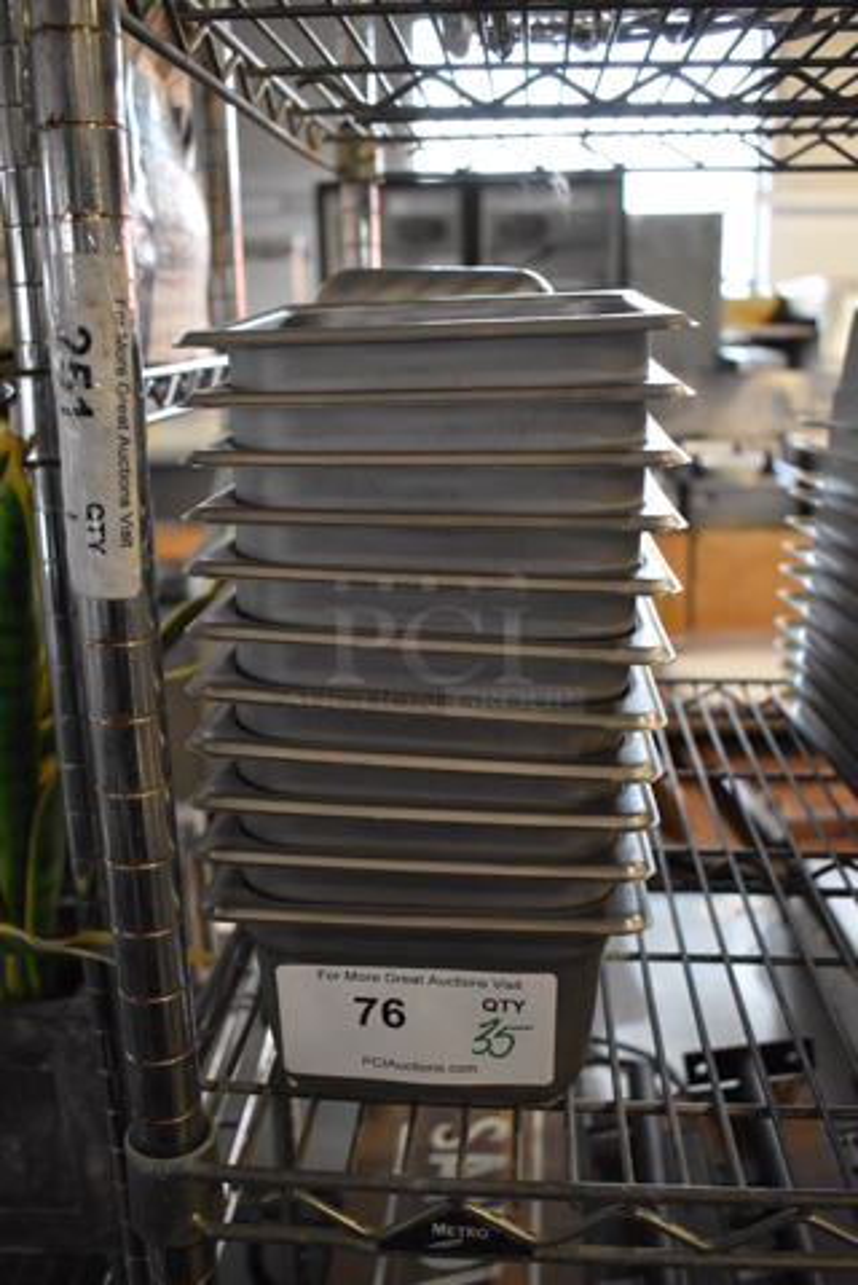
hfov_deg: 40.0
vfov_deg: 57.2
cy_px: 642
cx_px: 429
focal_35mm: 33
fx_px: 1178
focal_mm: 22
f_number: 3.8
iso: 2200
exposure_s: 1/125
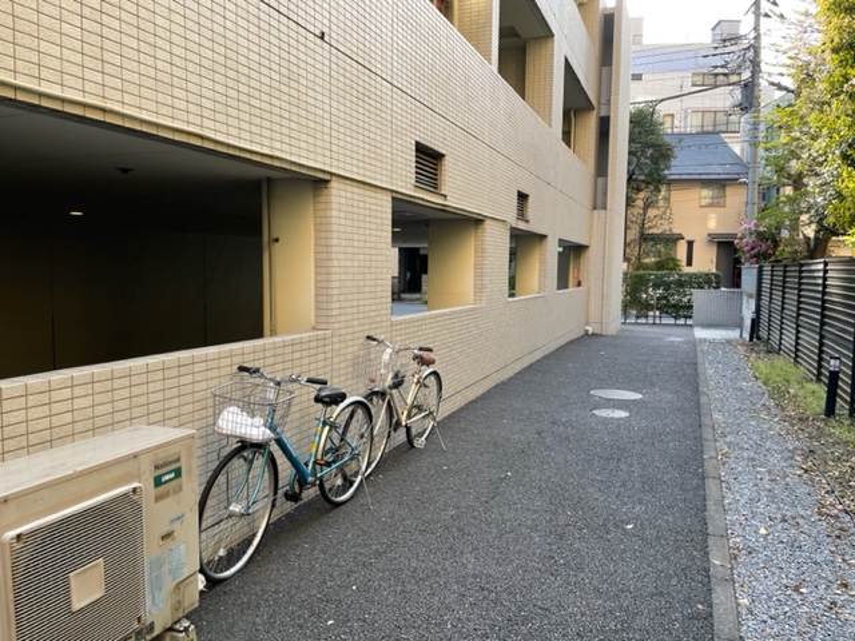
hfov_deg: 67.3
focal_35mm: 26
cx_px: 428
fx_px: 642
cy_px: 320
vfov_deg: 53.1
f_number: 1.6
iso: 32
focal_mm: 4.2
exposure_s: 1/214
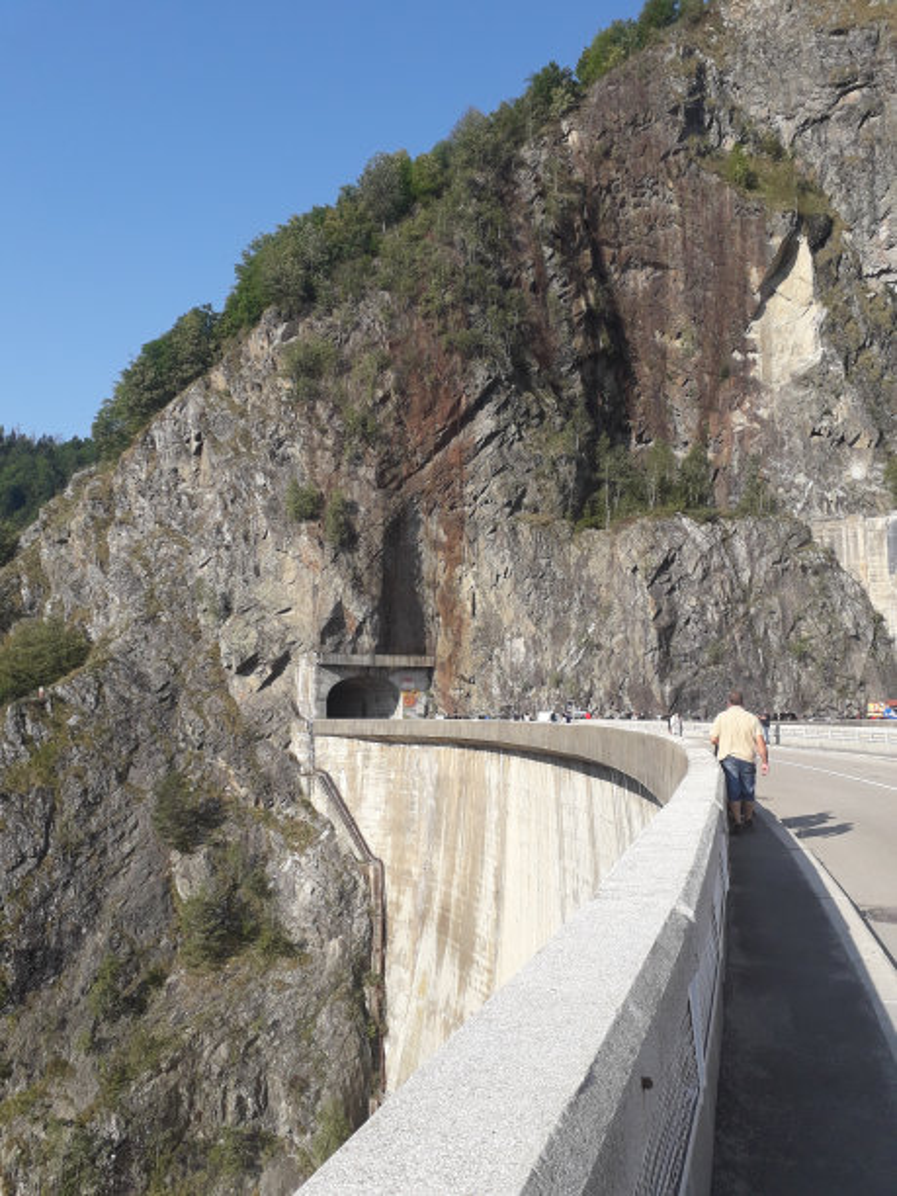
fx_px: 933
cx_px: 448
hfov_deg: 51.4
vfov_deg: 65.3
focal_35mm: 27
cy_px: 598
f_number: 1.9
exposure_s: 1/1119
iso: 40
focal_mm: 3.6
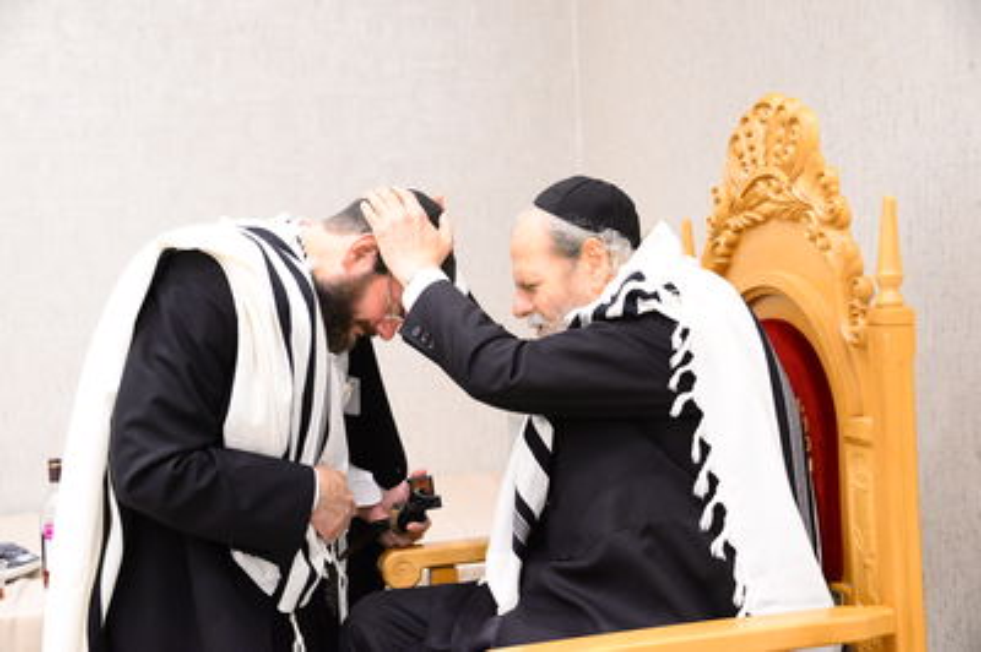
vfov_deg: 28.0
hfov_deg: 41.1
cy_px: 326
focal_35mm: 48
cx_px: 490
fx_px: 1307
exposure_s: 1/100
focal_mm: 48
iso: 3200
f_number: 5.6
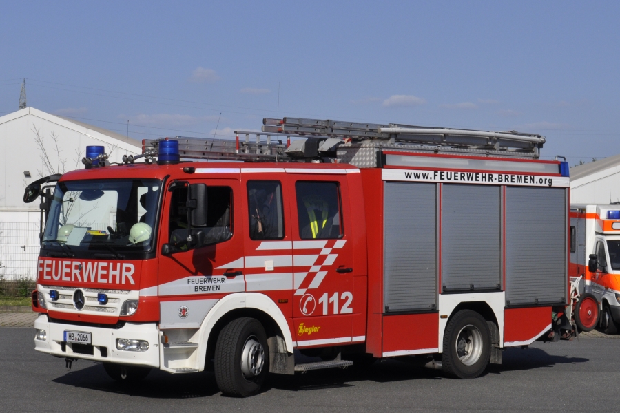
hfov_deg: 41.1
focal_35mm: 48
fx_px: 827
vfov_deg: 28.1
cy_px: 206
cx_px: 310
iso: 500
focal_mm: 32
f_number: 14
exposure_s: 1/800
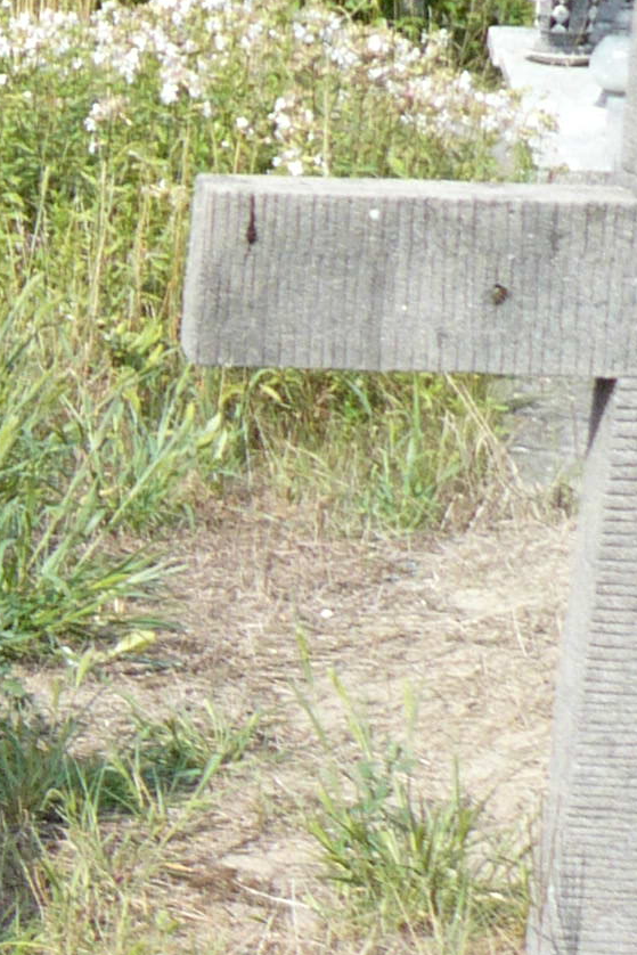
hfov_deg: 8.5
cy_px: 905
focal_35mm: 141
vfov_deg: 14.4
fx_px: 3741
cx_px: -1091
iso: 100
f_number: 2.8
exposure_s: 1/640
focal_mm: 6.1
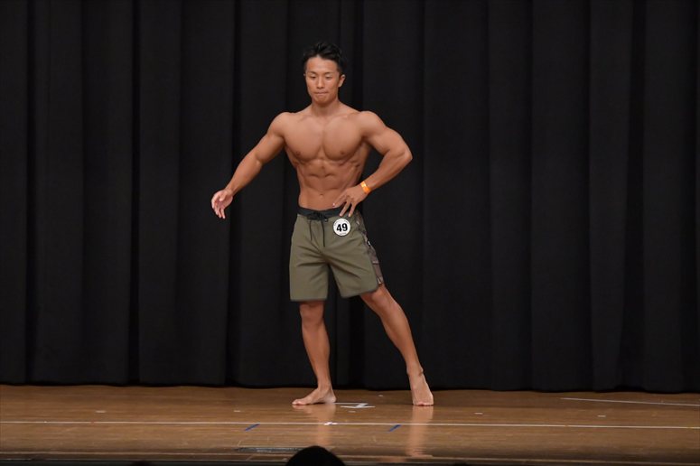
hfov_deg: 8.6
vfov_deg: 5.7
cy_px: 233
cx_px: 350
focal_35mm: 240
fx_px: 4664
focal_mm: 160
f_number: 5.6
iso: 6400
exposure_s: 1/400
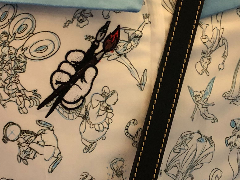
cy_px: 119
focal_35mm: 73
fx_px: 506
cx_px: 123
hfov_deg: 26.7
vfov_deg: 20.1
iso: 100
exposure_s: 1/12
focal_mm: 3.99
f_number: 1.8
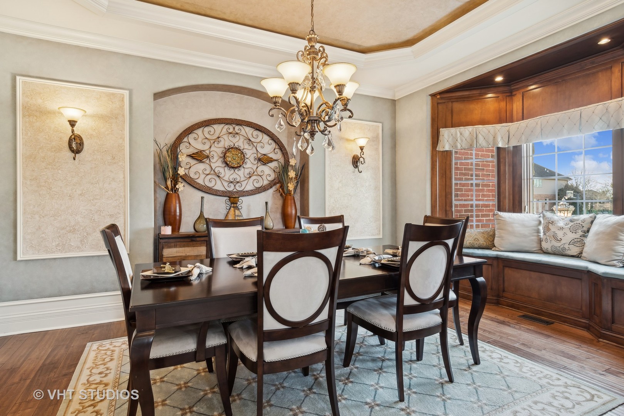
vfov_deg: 67.4
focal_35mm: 18
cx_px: 312
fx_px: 312
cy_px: 208
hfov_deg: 90.0
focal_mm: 12
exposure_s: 1/8
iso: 250
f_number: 8
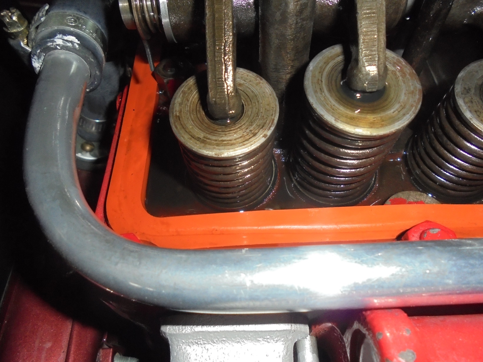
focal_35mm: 26
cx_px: 242
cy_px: 181
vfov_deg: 53.1
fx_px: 363
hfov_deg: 67.3
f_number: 11.5
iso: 320
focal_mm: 4.6
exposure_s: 1/30
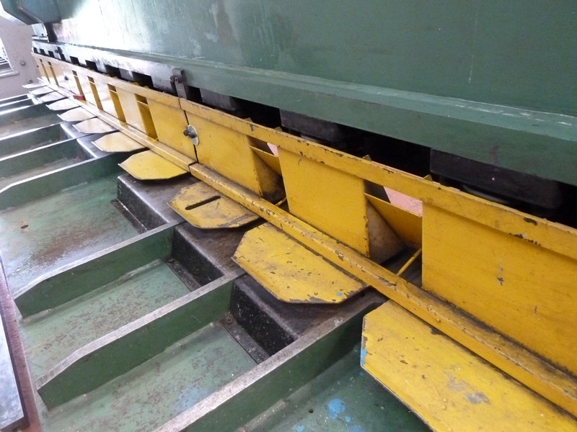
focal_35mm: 25
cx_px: 288
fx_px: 417
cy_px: 216
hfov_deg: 69.4
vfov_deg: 54.9
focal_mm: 4.1
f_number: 3.3
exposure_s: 1/30
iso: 800
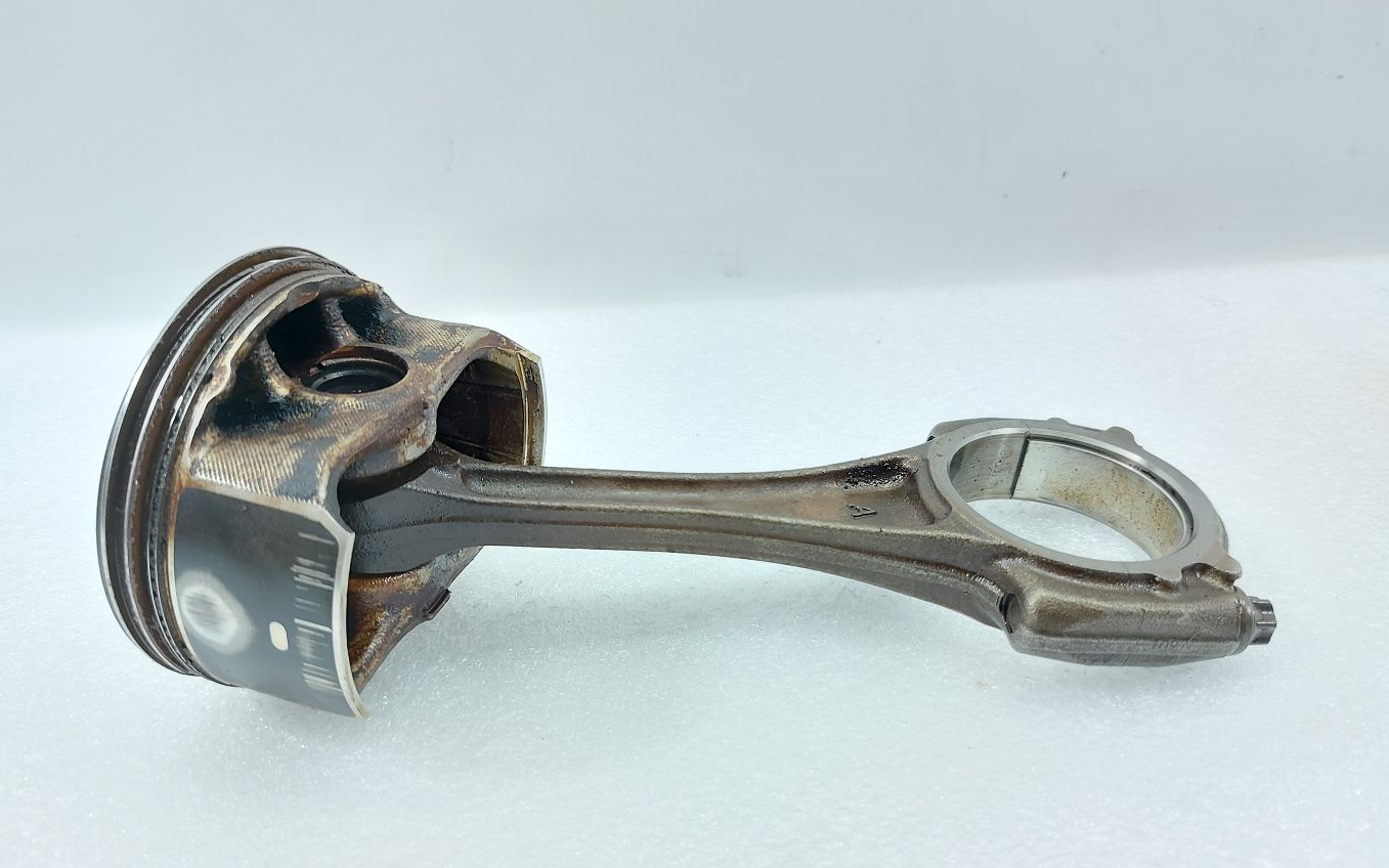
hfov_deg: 70.4
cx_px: 708
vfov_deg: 47.6
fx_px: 984
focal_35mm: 26
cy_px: 454
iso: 160
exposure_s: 1/50
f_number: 1.8
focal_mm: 5.23
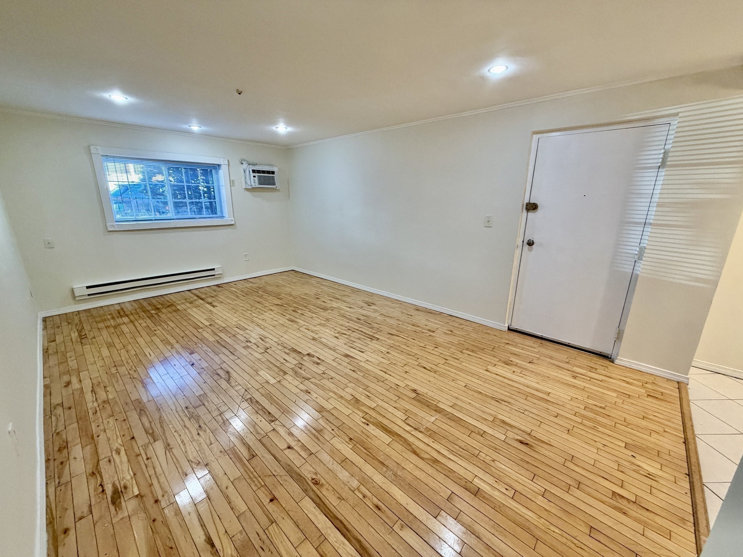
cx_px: 372
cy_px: 278
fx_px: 300
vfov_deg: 85.7
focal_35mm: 14
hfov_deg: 102.1
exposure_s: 1/120
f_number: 2.2
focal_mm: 2.22
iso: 250
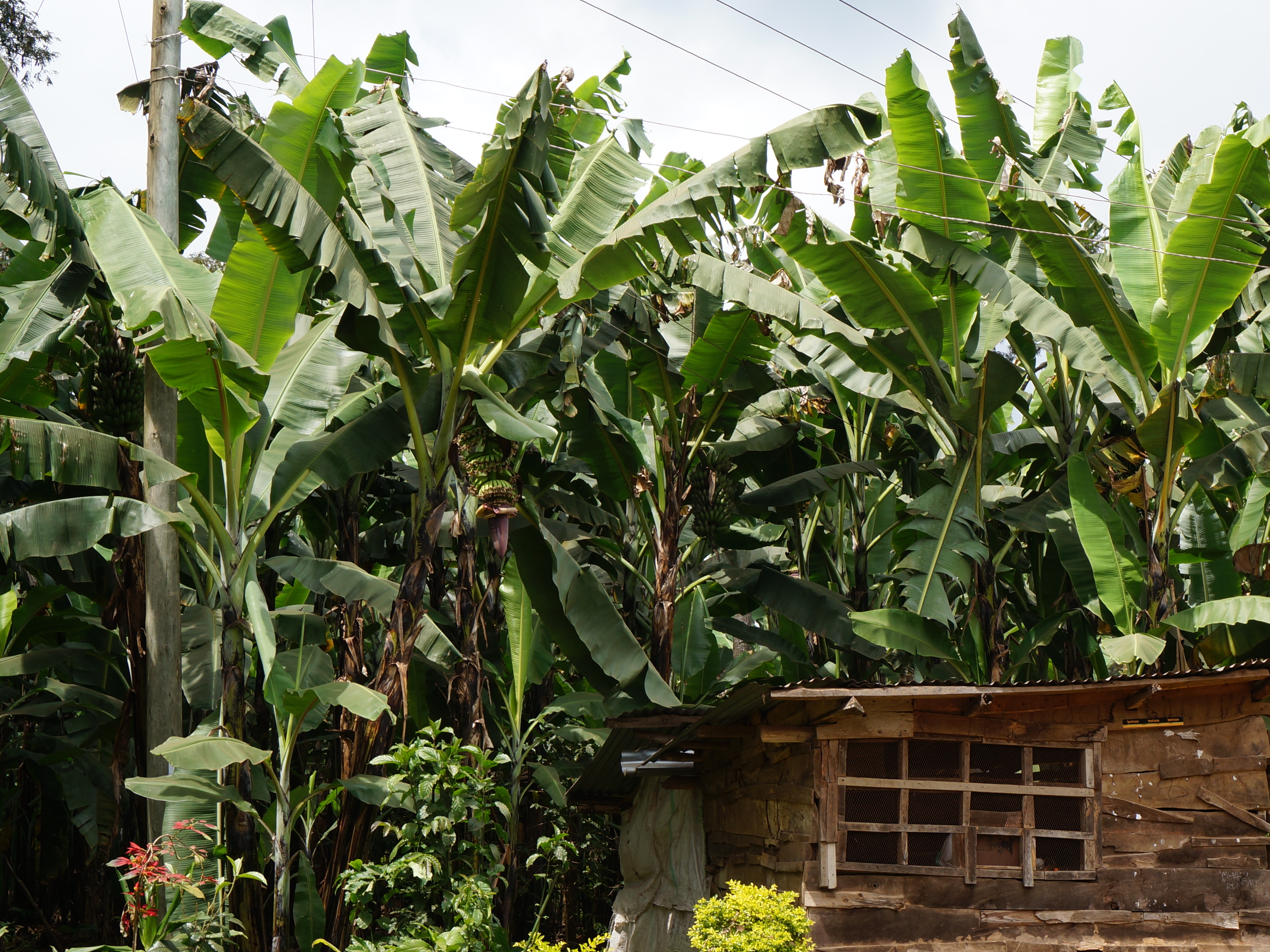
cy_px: 584
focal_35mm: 76
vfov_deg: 19.4
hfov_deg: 25.7
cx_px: 745
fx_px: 2777
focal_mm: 37
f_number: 10
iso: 100
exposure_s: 1/80
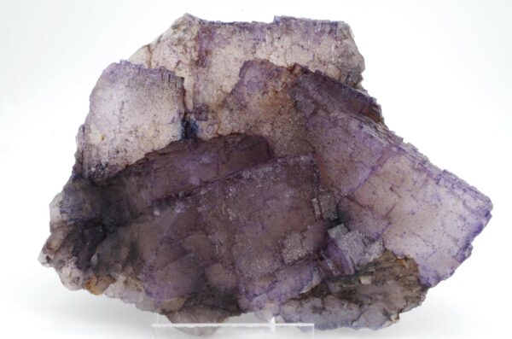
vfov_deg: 29.1
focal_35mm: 46
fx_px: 653
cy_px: 170
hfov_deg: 42.8
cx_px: 256
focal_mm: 30.63
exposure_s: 1/1.25
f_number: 7.1
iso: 100
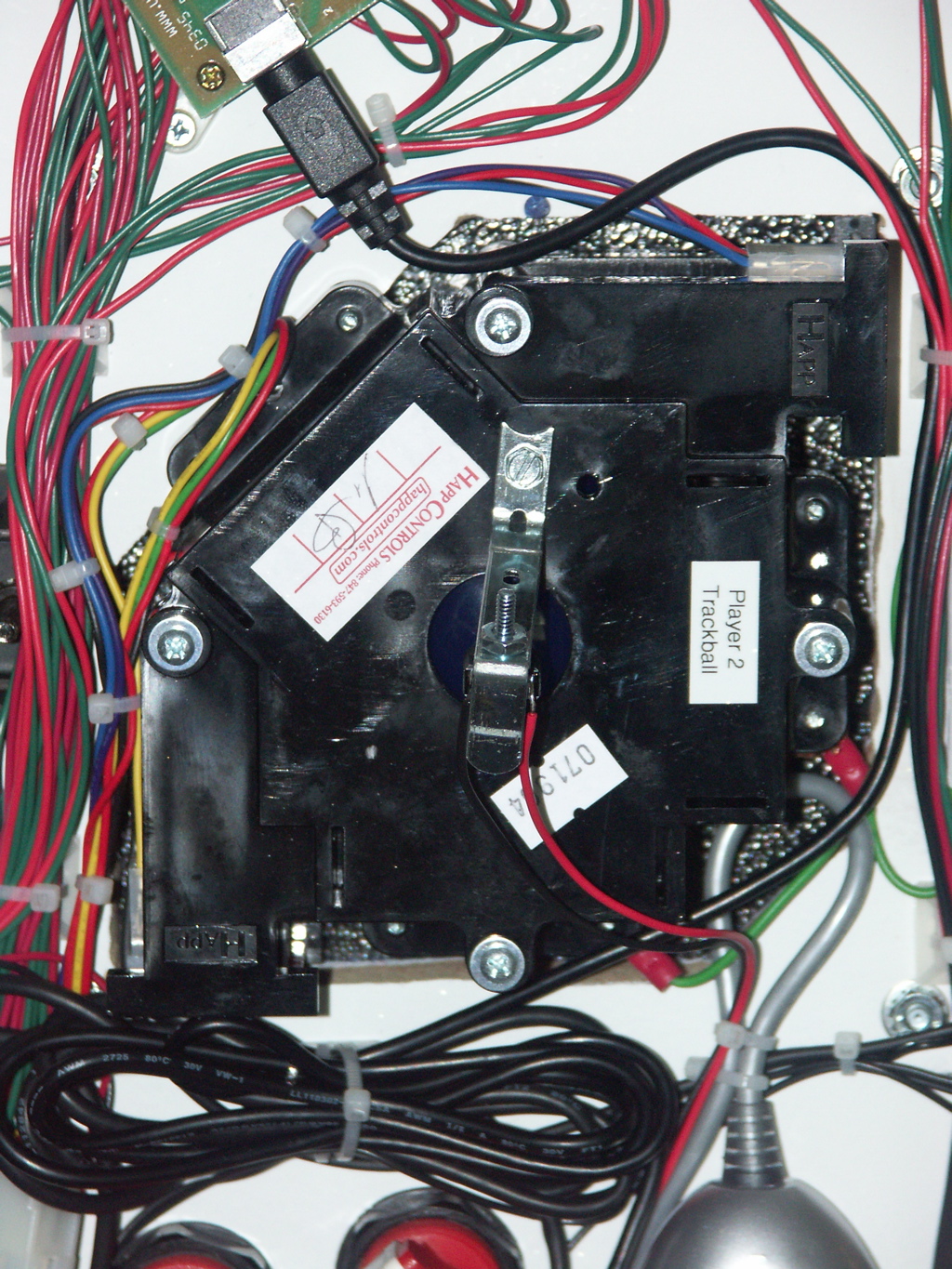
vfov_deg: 9.9
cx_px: 476
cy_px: 634
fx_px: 7333
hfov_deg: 7.4
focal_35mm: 200
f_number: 3.5
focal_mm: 50.69
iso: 200
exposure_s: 1/200
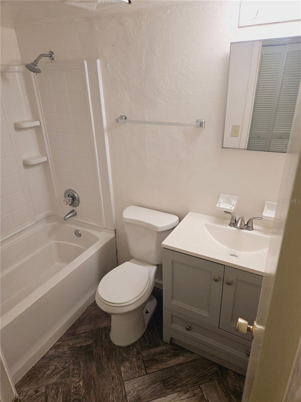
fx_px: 267
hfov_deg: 58.9
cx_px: 150
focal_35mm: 23
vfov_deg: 73.9
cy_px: 201
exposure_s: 1/120
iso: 80
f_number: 1.8
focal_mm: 5.4
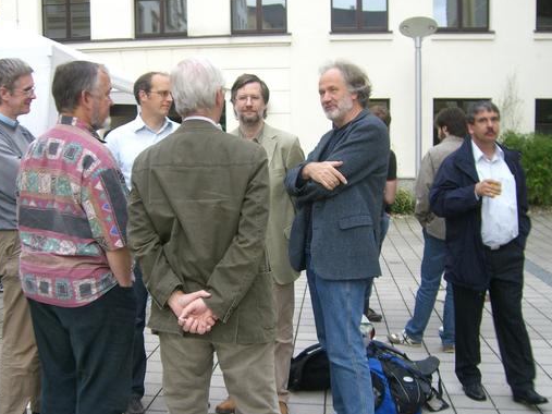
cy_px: 239
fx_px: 765
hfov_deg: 39.6
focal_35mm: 48
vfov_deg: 30.2
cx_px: 247
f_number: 2.7
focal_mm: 6.2
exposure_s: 1/60
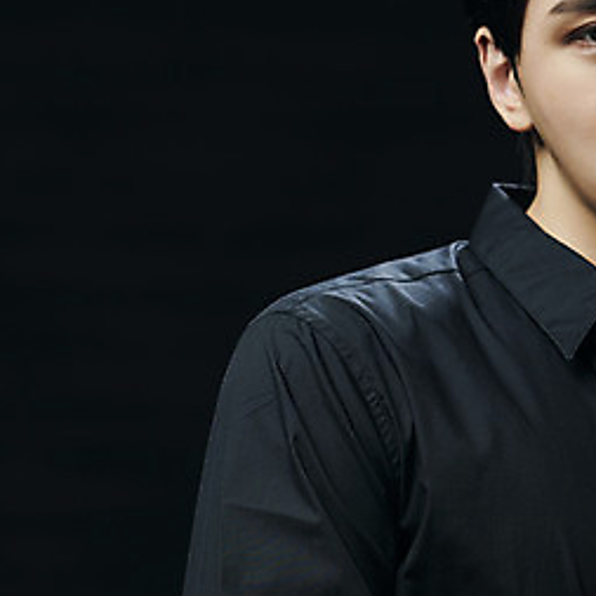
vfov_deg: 6.7
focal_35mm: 262
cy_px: 177
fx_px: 5104
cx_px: 383
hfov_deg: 6.7
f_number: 4
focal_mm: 130
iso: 64
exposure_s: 1/125
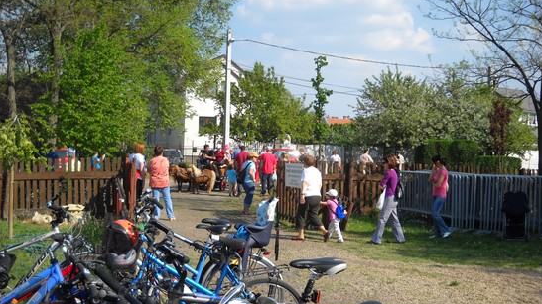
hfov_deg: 45.5
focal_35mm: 45
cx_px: 272
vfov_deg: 26.5
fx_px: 647
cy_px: 169
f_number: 5.5
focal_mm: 6.72
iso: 64
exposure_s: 1/250
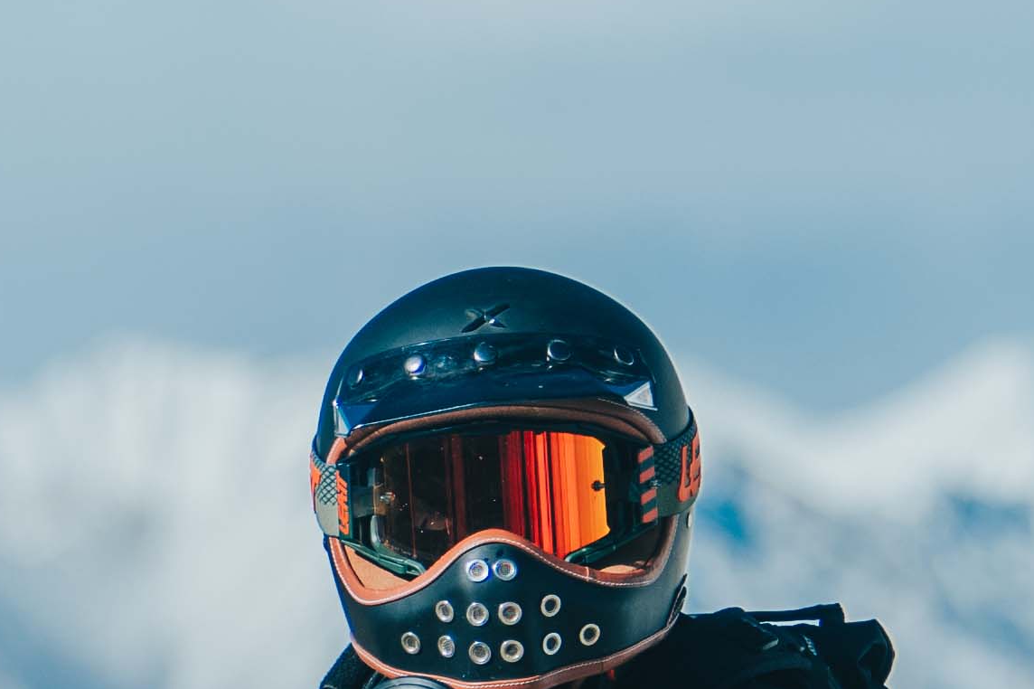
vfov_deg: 1.8
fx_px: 21764
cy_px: 959
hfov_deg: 2.7
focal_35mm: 758
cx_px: -1327
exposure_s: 1/2000
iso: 100
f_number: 2.8
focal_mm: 105
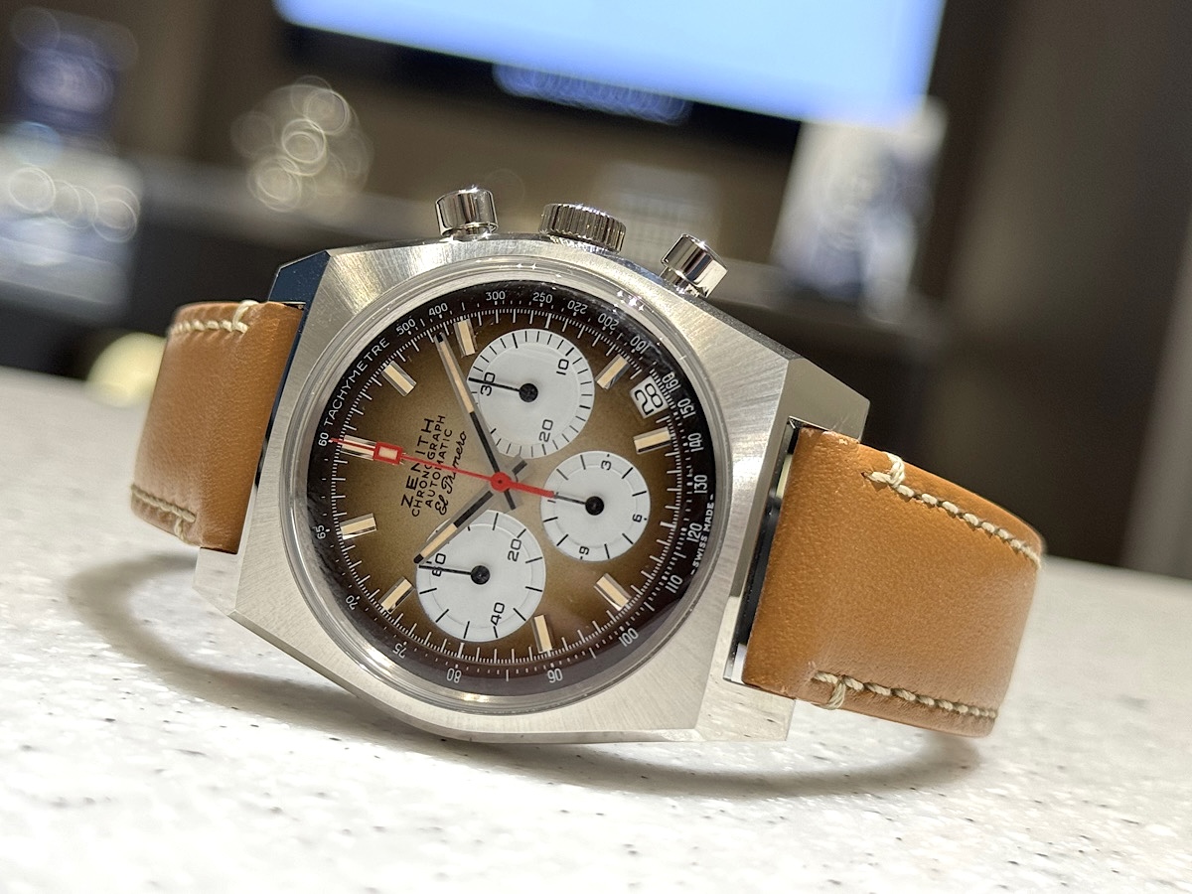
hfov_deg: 39.7
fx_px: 1653
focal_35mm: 48
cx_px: 596
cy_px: 447
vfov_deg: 30.3
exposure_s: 1/120
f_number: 1.78
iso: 125
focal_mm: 6.86
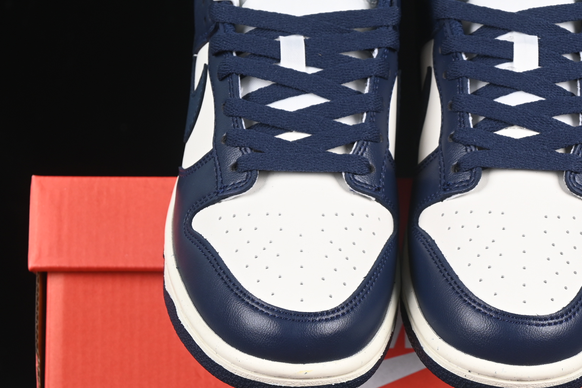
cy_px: 196
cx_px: 404
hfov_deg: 16.0
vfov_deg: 10.7
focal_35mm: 128
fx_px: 2070
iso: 160
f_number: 6.3
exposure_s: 1/60
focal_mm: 50
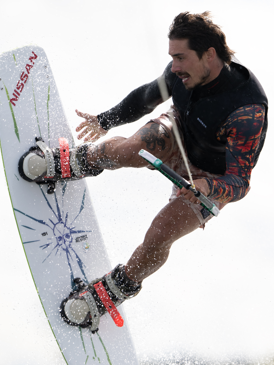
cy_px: 183
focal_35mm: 578
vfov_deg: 3.4
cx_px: 251
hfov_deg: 2.6
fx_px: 6100
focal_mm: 400
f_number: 5
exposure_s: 1/2000
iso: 320
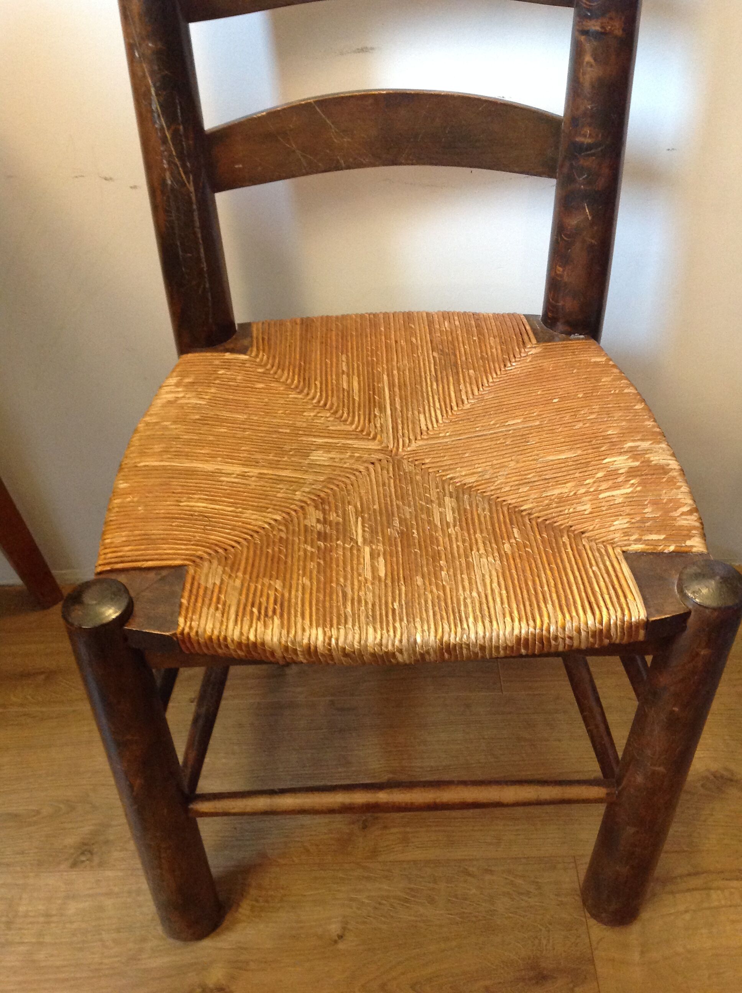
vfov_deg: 52.7
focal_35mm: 35
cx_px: 371
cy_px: 496
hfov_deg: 40.6
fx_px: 1003
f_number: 2.4
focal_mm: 4.28
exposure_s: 1/15
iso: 320
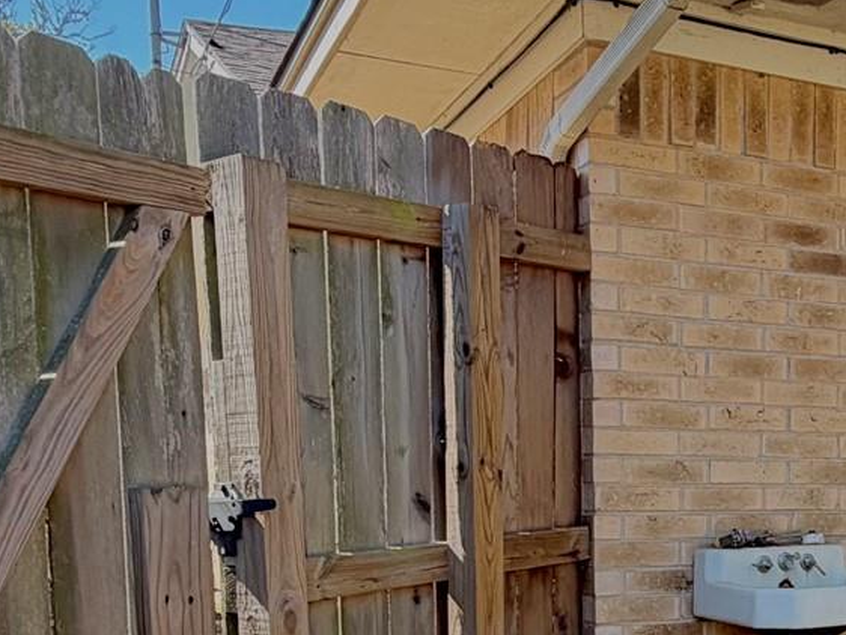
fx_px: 1247
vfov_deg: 27.4
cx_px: 777
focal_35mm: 51
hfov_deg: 35.1
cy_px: 590
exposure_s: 1/230
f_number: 2.2
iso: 50
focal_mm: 2.22
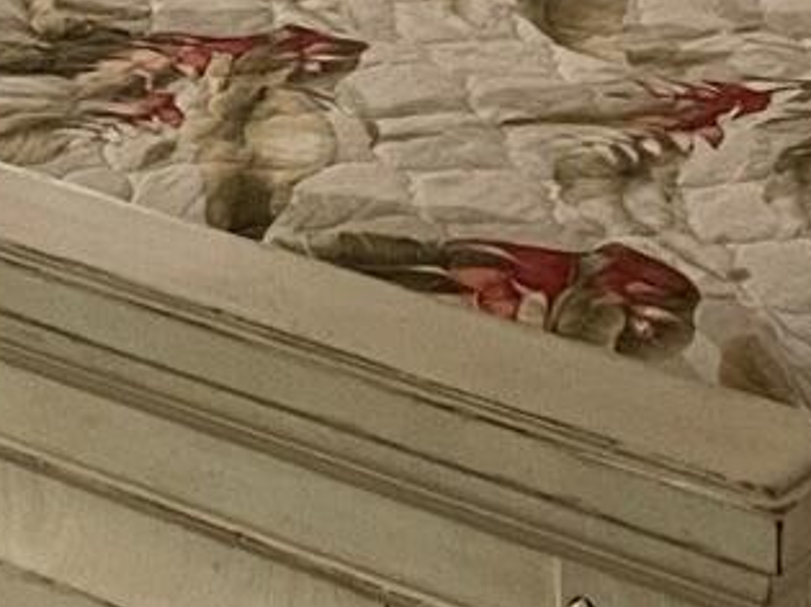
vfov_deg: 8.1
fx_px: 3958
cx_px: -77
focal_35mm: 169
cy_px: -805
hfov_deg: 11.5
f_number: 1.6
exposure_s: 1/30
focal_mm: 4.2
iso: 640
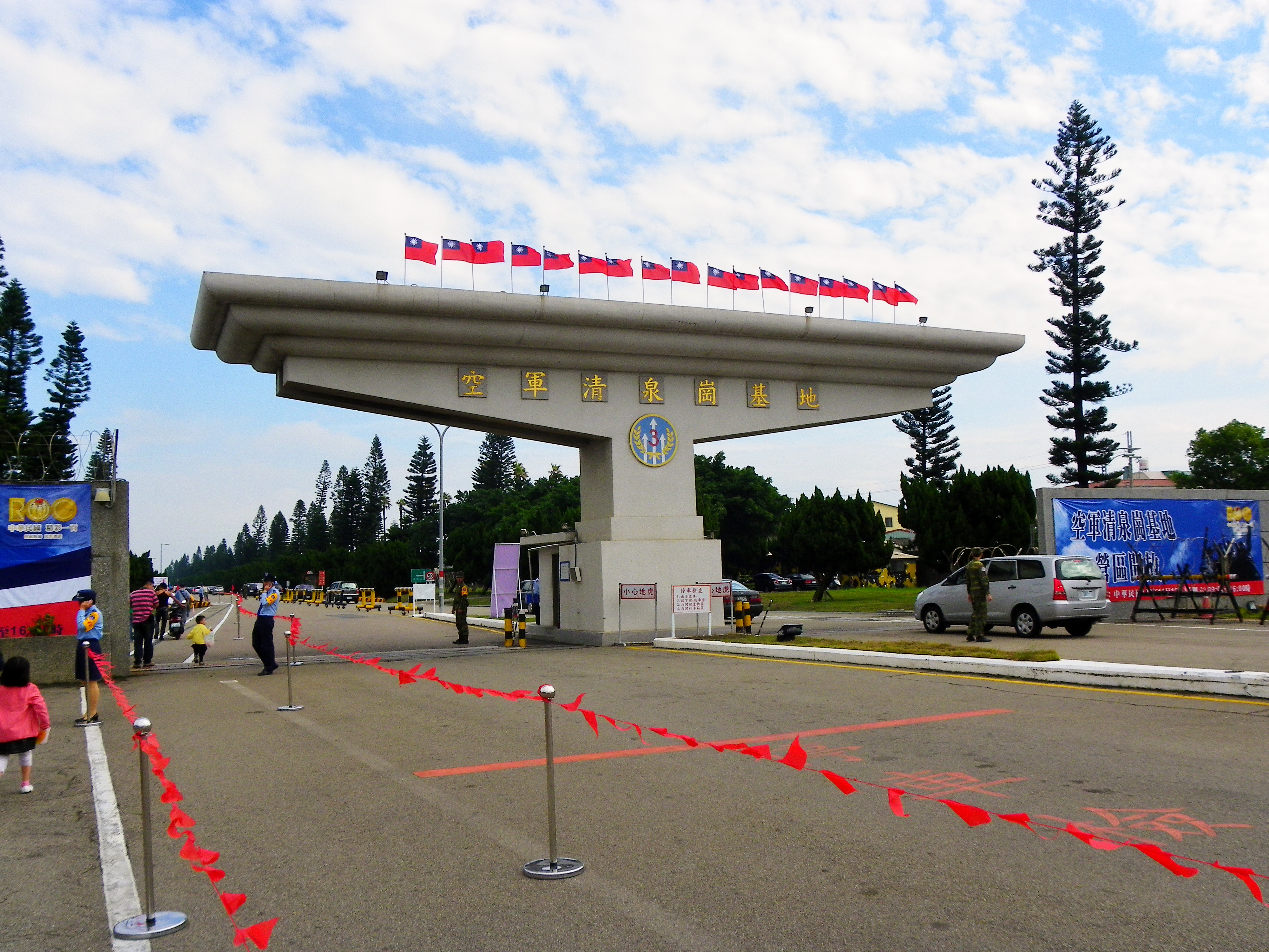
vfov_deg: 44.2
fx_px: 1173
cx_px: 634
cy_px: 476
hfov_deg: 56.8
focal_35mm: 32
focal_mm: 5.7
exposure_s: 1/400
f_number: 5.6
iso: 64
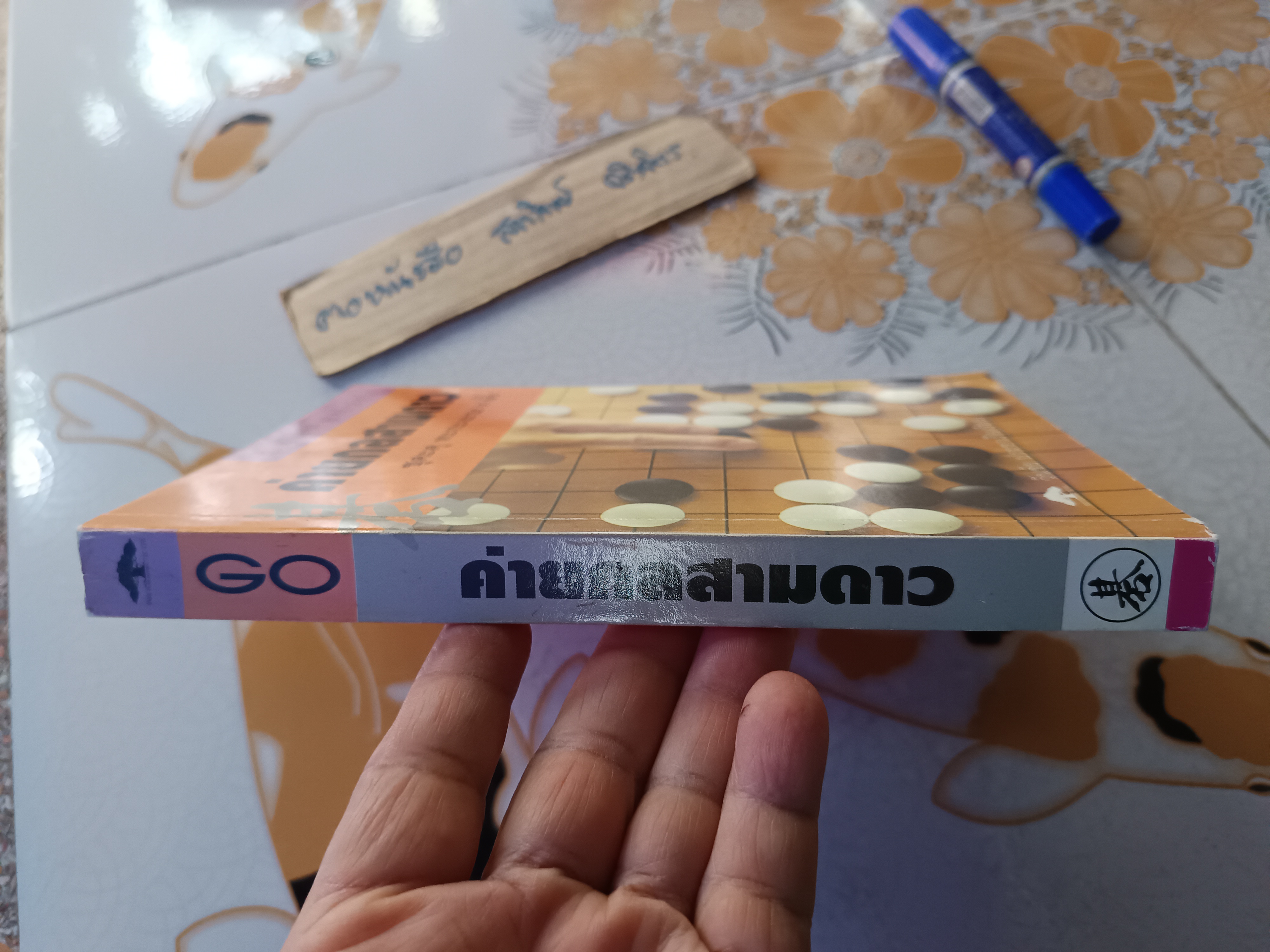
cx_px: 635
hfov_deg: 71.6
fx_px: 881
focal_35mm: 24
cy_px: 476
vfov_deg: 56.8
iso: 902
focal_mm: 5.31
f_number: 1.7
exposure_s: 1/50
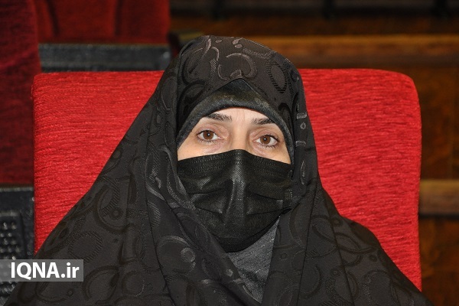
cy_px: 153
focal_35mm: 105
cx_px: 230
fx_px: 1339
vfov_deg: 13.0
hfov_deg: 19.5
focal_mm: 70
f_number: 5.3
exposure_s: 1/60
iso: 800
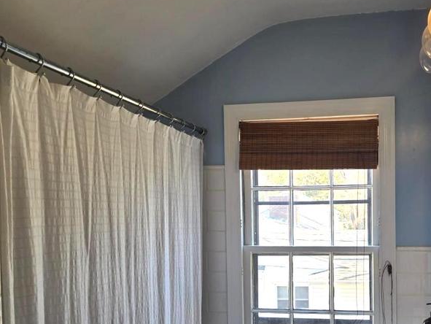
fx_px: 523
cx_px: 283
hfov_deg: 44.2
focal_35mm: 42
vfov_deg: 33.7
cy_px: 243
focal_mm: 5.4
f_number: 1.8
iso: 32
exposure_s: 1/120
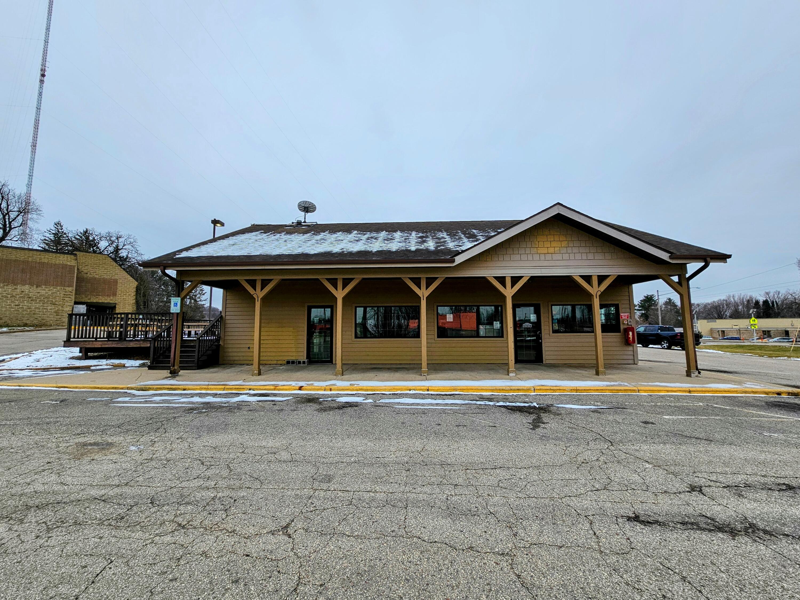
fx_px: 300
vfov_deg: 89.9
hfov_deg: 106.2
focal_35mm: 13
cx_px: 400
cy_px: 300
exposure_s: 1/868
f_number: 2.2
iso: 50
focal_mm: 2.2
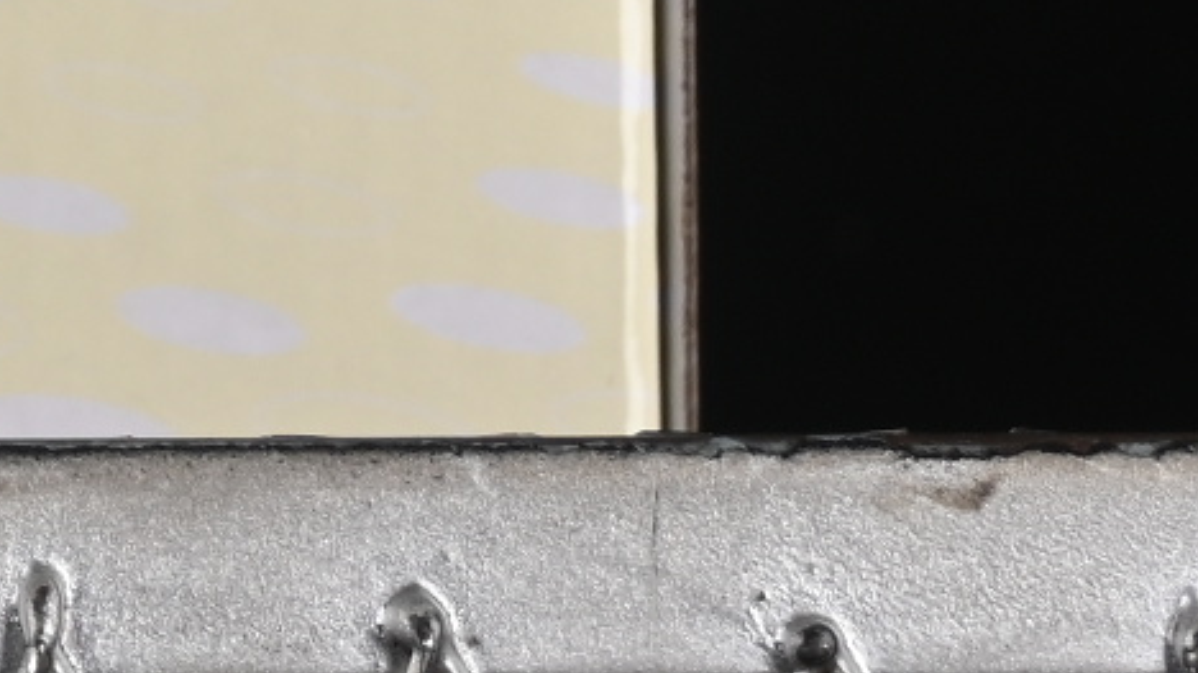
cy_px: -1052
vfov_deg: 2.6
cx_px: -1963
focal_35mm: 467
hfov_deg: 4.5
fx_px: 14831
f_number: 8
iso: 160
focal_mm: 50
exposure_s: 1/125
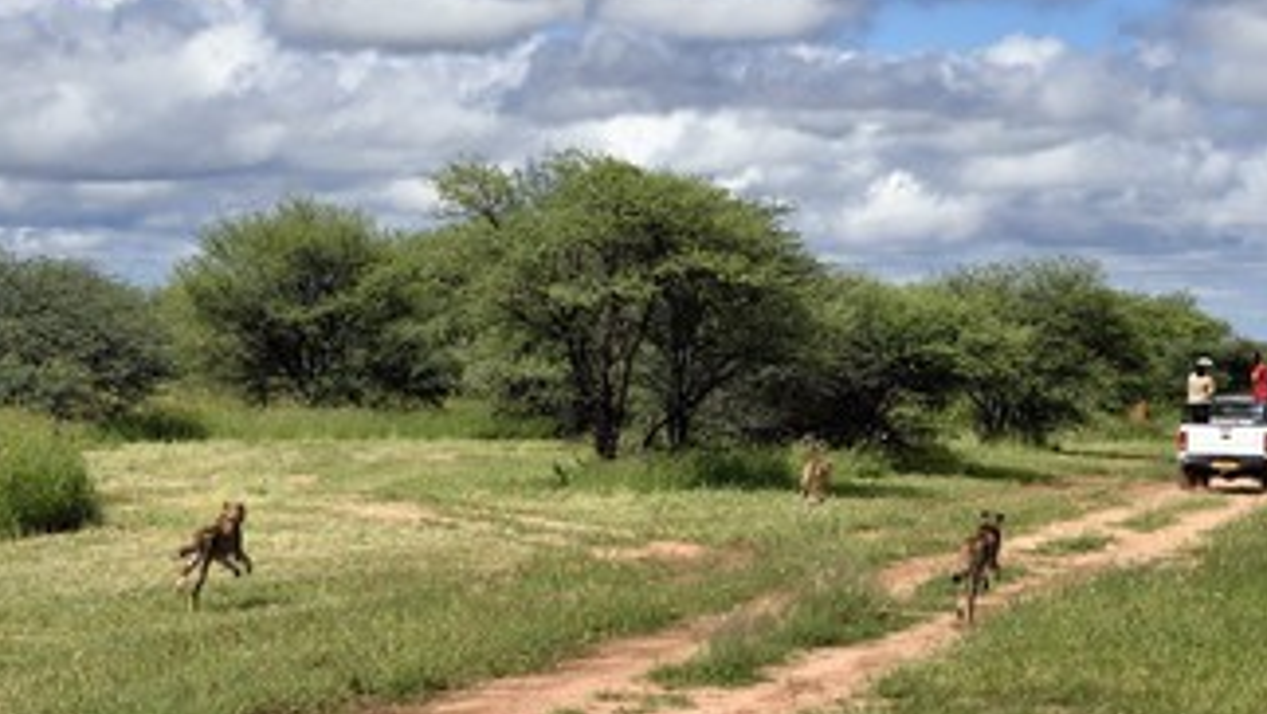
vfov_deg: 11.9
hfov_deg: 20.9
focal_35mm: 102
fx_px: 3428
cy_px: 396
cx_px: 592
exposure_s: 1/640
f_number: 13
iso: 400
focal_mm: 75
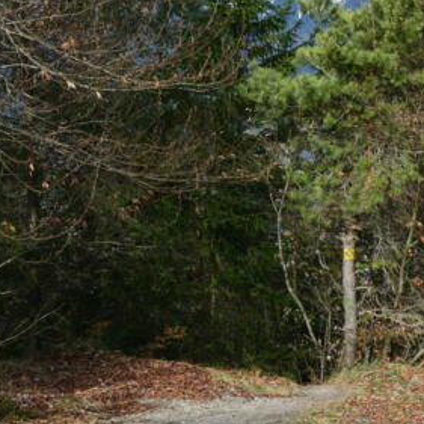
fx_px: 1164
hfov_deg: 20.0
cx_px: 418
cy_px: 112
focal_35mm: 84
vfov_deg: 20.5
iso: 400
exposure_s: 1/320
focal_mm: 28
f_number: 10
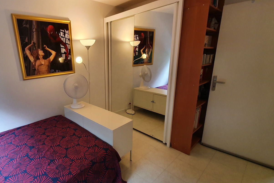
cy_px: 90
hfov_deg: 87.7
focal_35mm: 18
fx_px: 137
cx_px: 98
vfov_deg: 67.4
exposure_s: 1/50
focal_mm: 1.8
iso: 250
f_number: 2.2
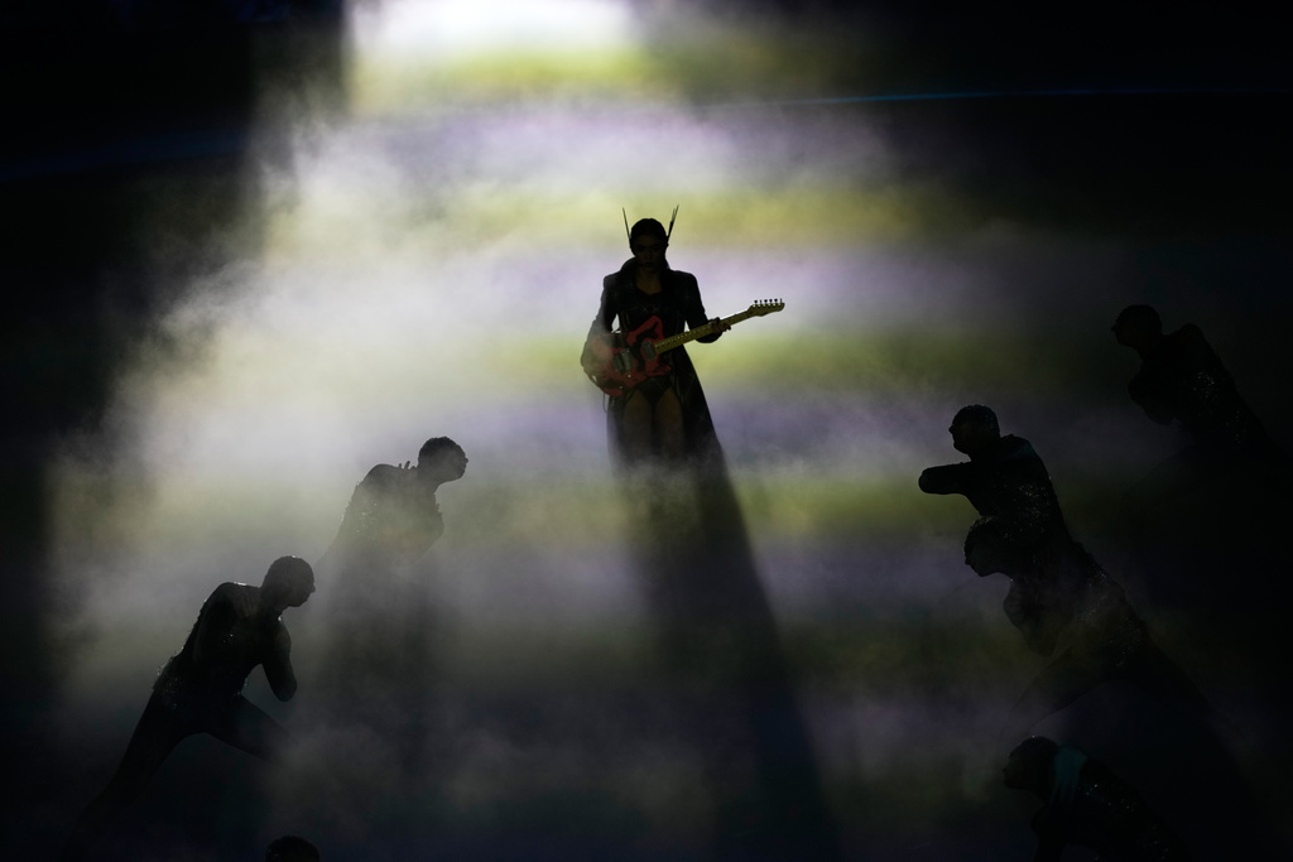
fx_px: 14368
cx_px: 646
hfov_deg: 5.2
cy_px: 431
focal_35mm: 400
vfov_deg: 3.4
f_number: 2.8
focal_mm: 400
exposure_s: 1/3200
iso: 640
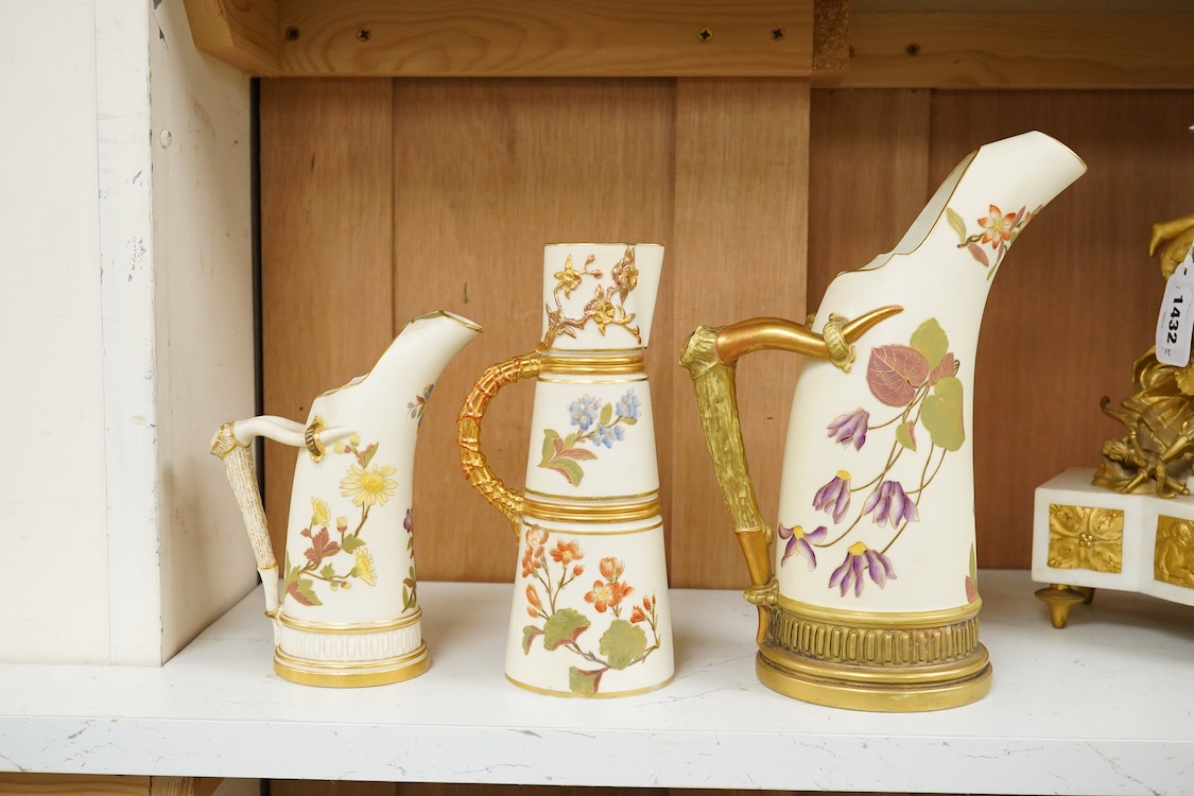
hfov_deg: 43.6
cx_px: 597
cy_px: 398
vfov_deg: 29.9
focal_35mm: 45
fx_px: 1492
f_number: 9
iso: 2500
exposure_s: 1/160
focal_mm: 30
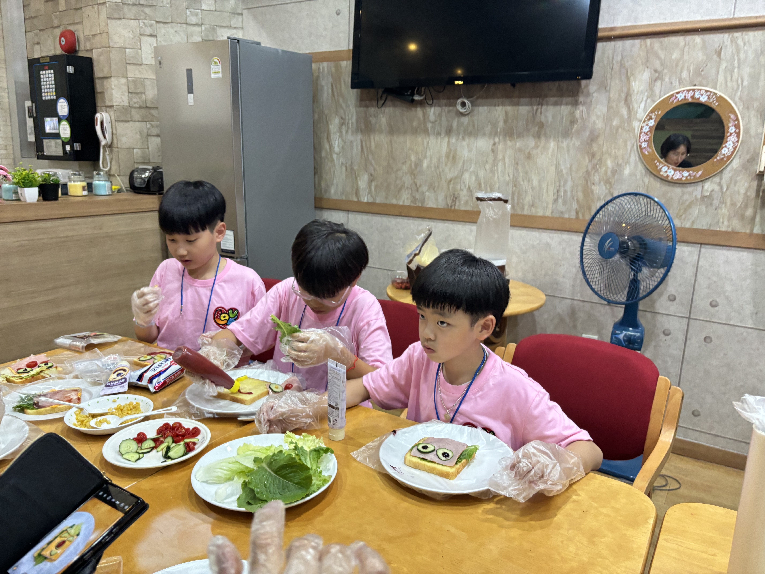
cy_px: 287
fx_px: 575
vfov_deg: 53.1
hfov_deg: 67.3
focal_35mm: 26
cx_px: 382
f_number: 1.6
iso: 250
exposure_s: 1/60
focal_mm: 5.96
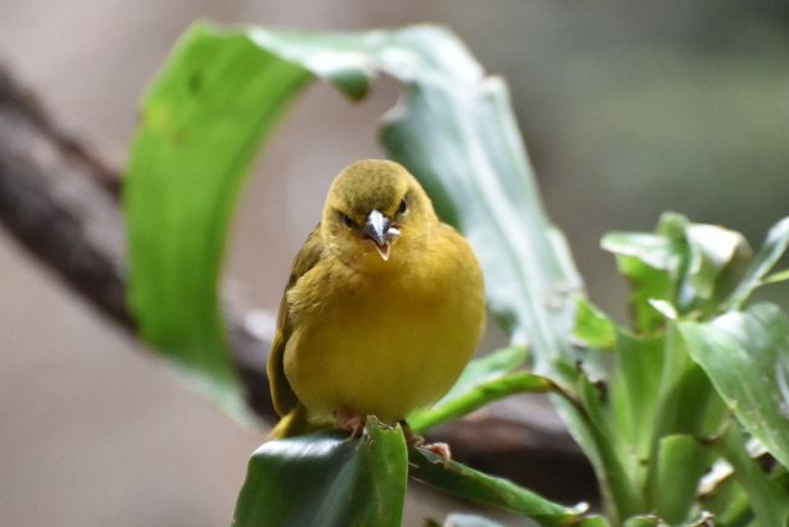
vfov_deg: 3.0
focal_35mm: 456
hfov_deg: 4.5
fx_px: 9996
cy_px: 302
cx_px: 495
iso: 7200
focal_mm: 230
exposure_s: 1/500
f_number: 5.3
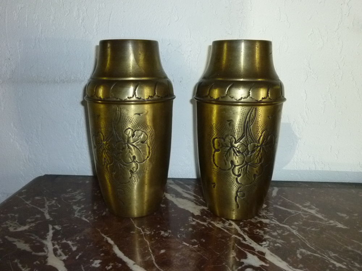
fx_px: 303
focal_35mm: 29
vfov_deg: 48.2
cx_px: 181
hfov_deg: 61.7
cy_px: 136
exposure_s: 1/30
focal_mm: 5.2
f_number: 3.5
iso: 400
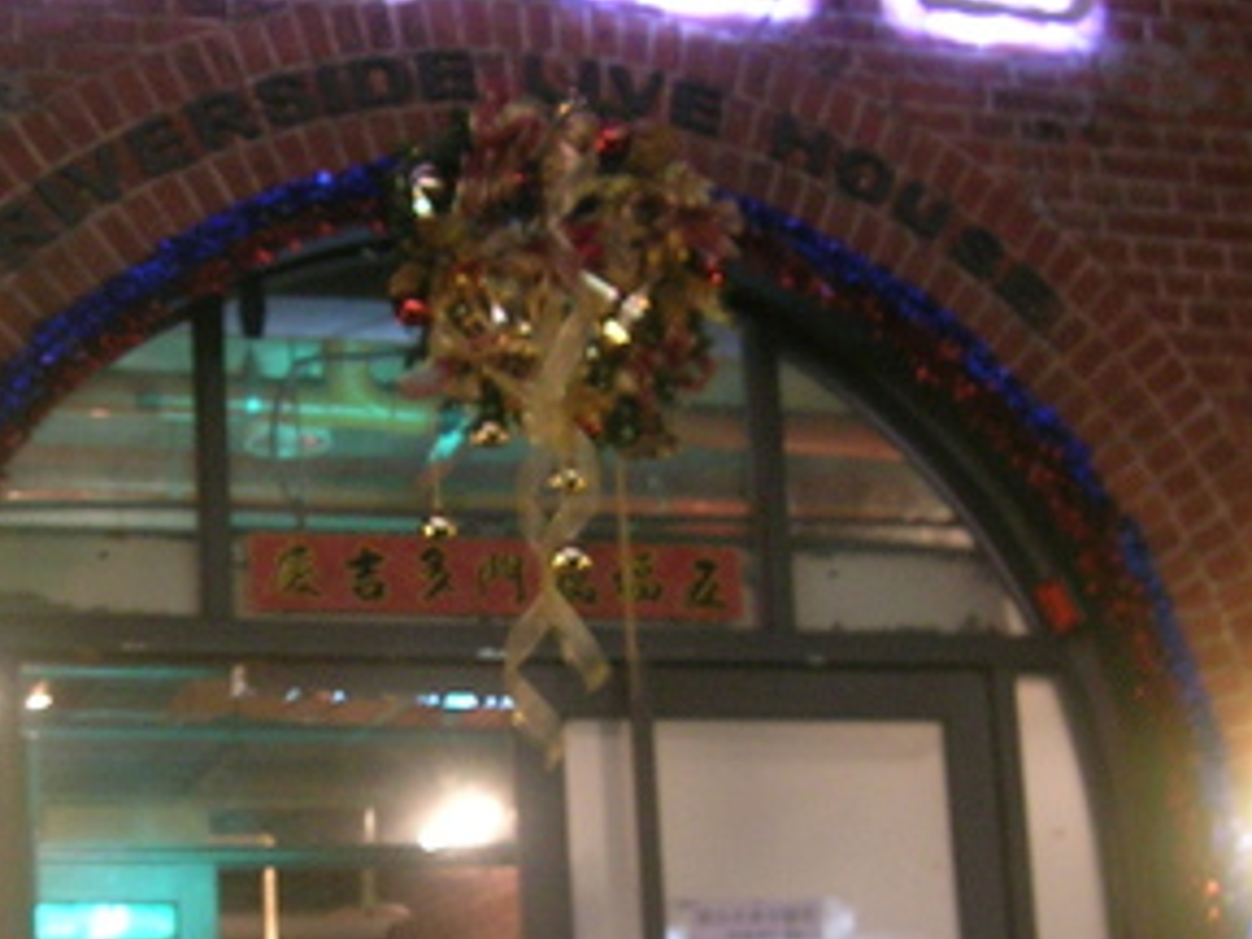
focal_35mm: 73
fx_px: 2640
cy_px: 596
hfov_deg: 26.5
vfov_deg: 20.1
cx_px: 404
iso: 112
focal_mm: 5.4
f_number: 2.8
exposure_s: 1/2.4
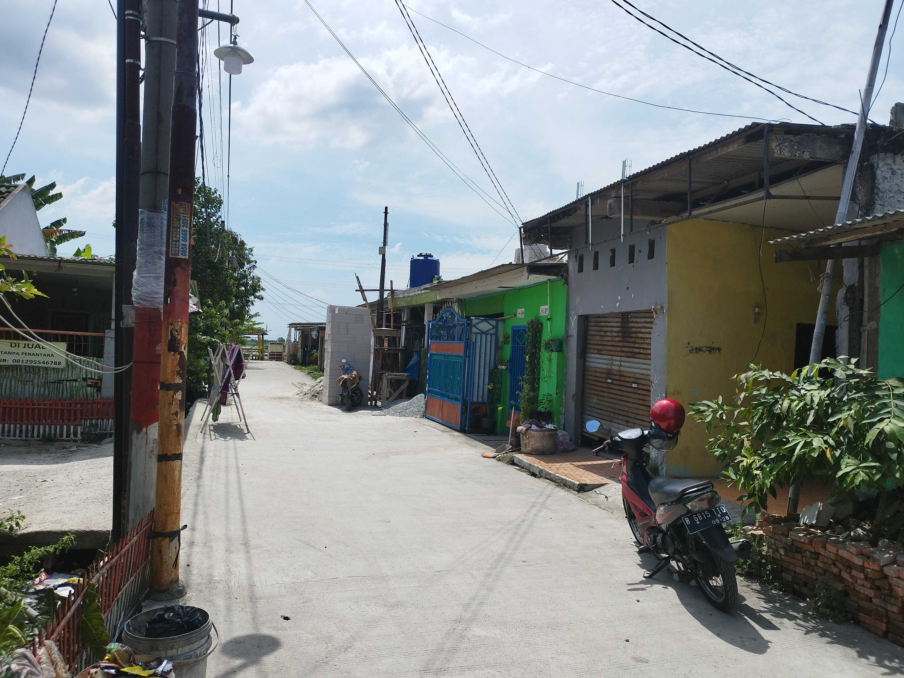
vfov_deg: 54.9
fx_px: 653
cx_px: 457
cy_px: 346
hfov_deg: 69.4
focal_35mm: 25
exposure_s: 1/1244
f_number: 1.89
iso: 50
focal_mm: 5.89
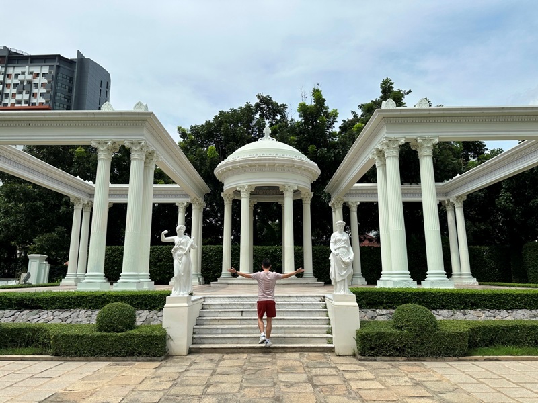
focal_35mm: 24
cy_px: 202
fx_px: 373
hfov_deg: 71.6
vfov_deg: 56.8
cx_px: 269
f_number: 1.78
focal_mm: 6.86
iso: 80
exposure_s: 1/7042
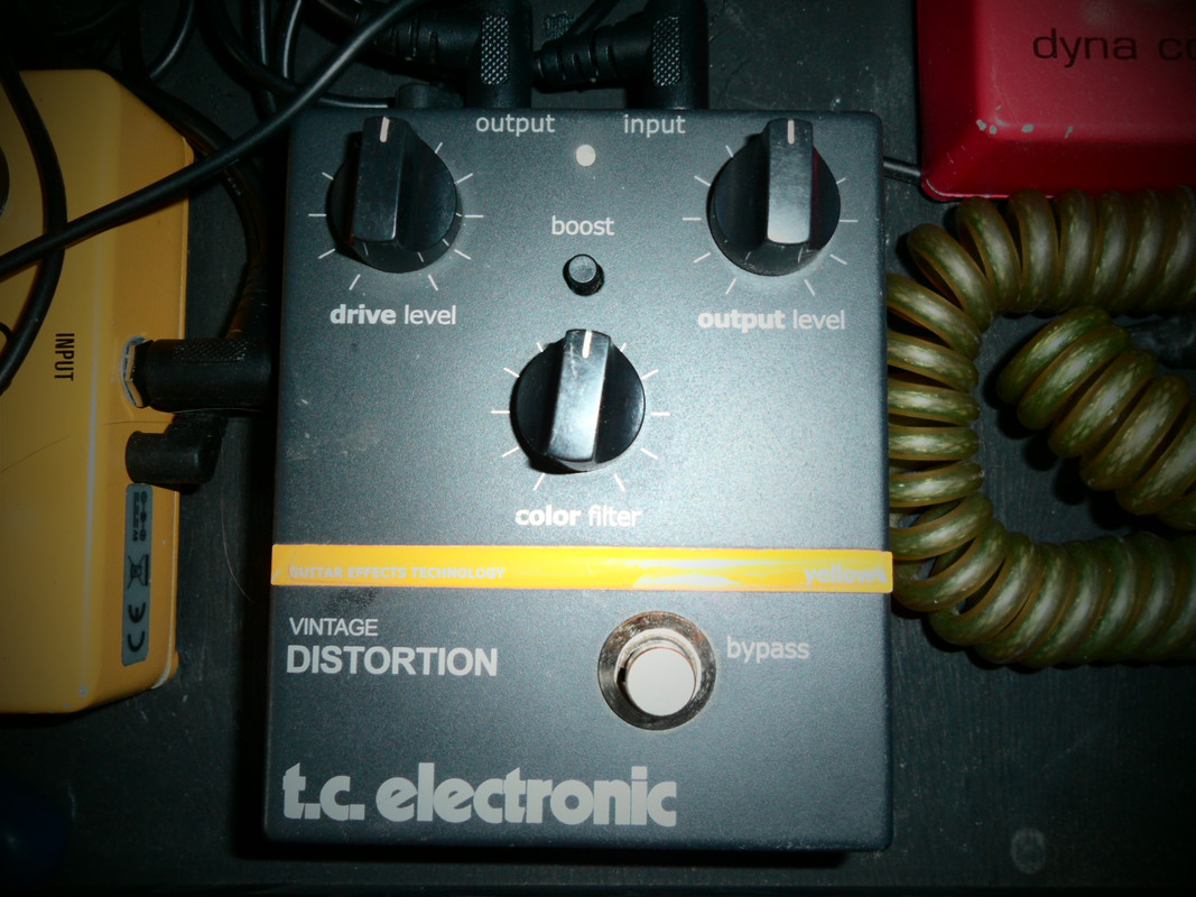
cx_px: 598
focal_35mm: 27
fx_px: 933
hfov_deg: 65.3
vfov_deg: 51.3
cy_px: 448
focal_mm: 4.9
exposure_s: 1/45
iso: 200
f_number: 3.5
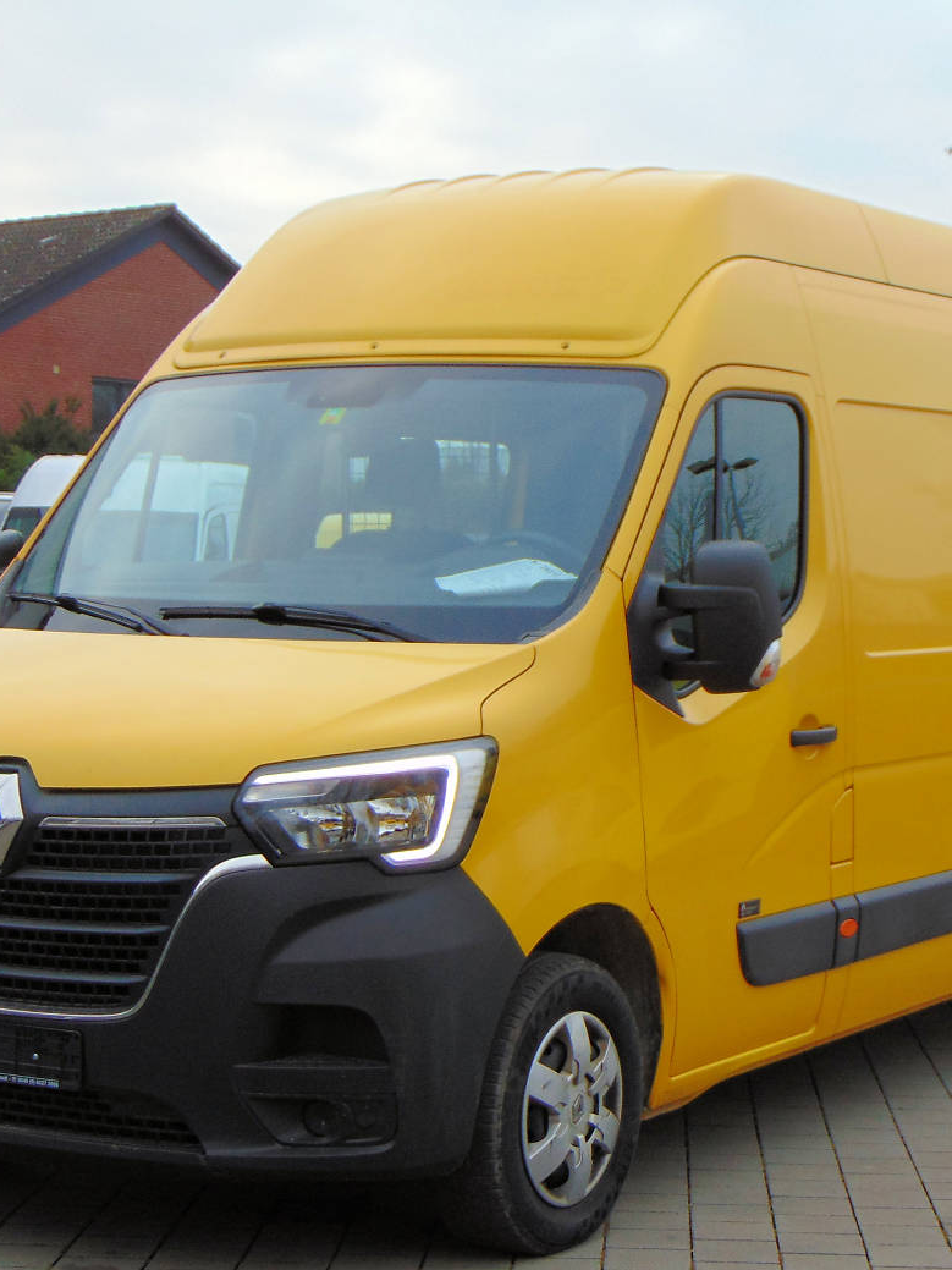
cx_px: 610
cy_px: 704
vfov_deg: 25.3
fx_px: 2824
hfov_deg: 19.1
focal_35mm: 77
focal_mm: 9
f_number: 3.5
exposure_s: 1/160
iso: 80
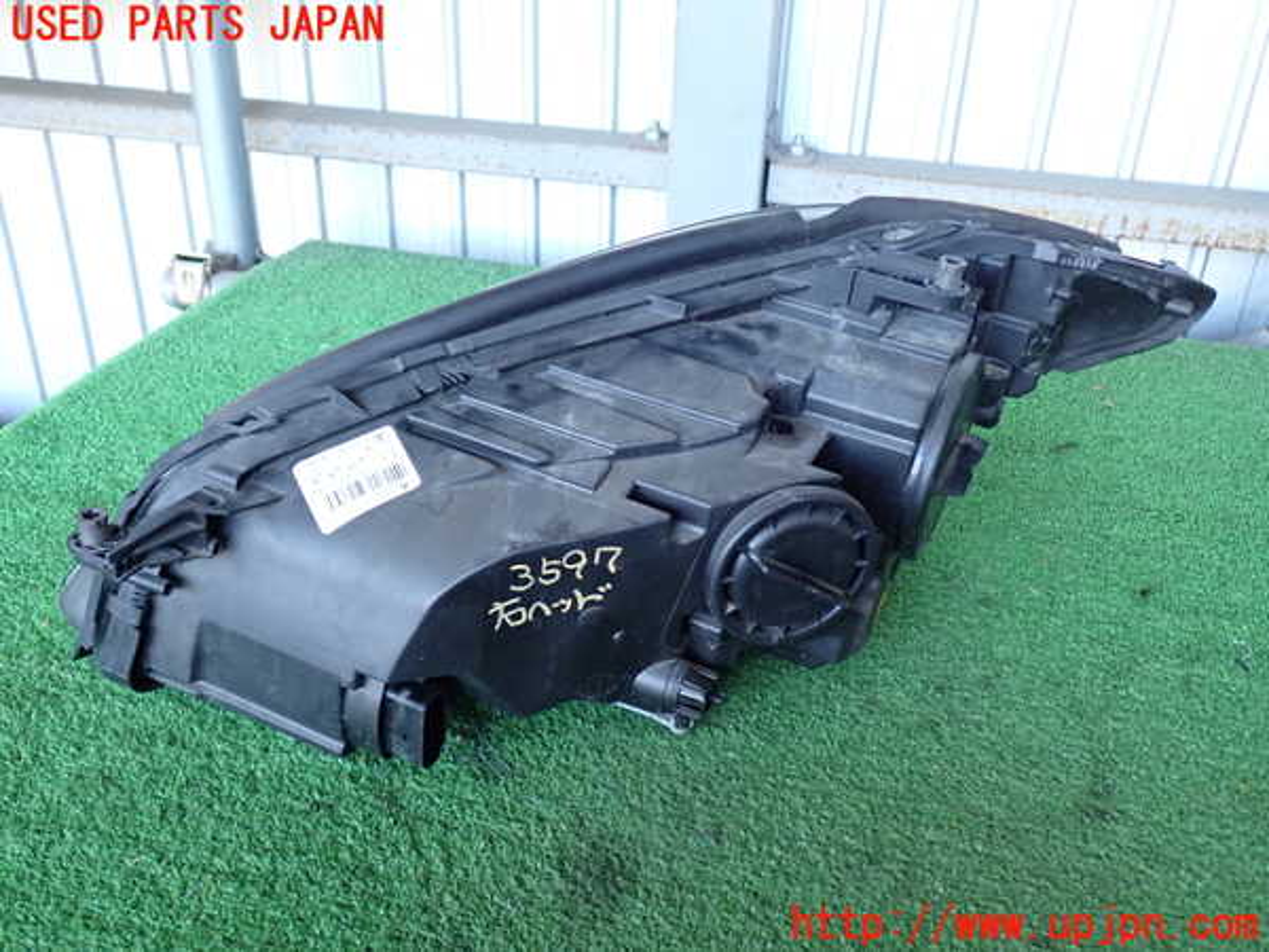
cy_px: 476
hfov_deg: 56.8
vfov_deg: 44.2
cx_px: 634
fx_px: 1173
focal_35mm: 32
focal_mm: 5.79
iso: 200
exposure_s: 1/30
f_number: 2.4
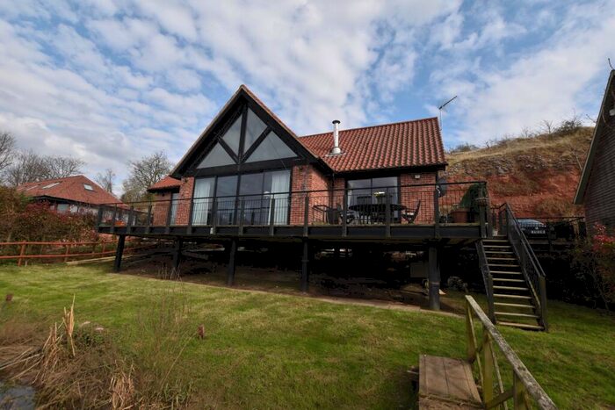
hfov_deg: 100.4
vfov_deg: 77.4
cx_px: 308
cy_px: 205
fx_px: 256
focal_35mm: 15
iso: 100
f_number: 8
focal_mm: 10
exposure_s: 1/250
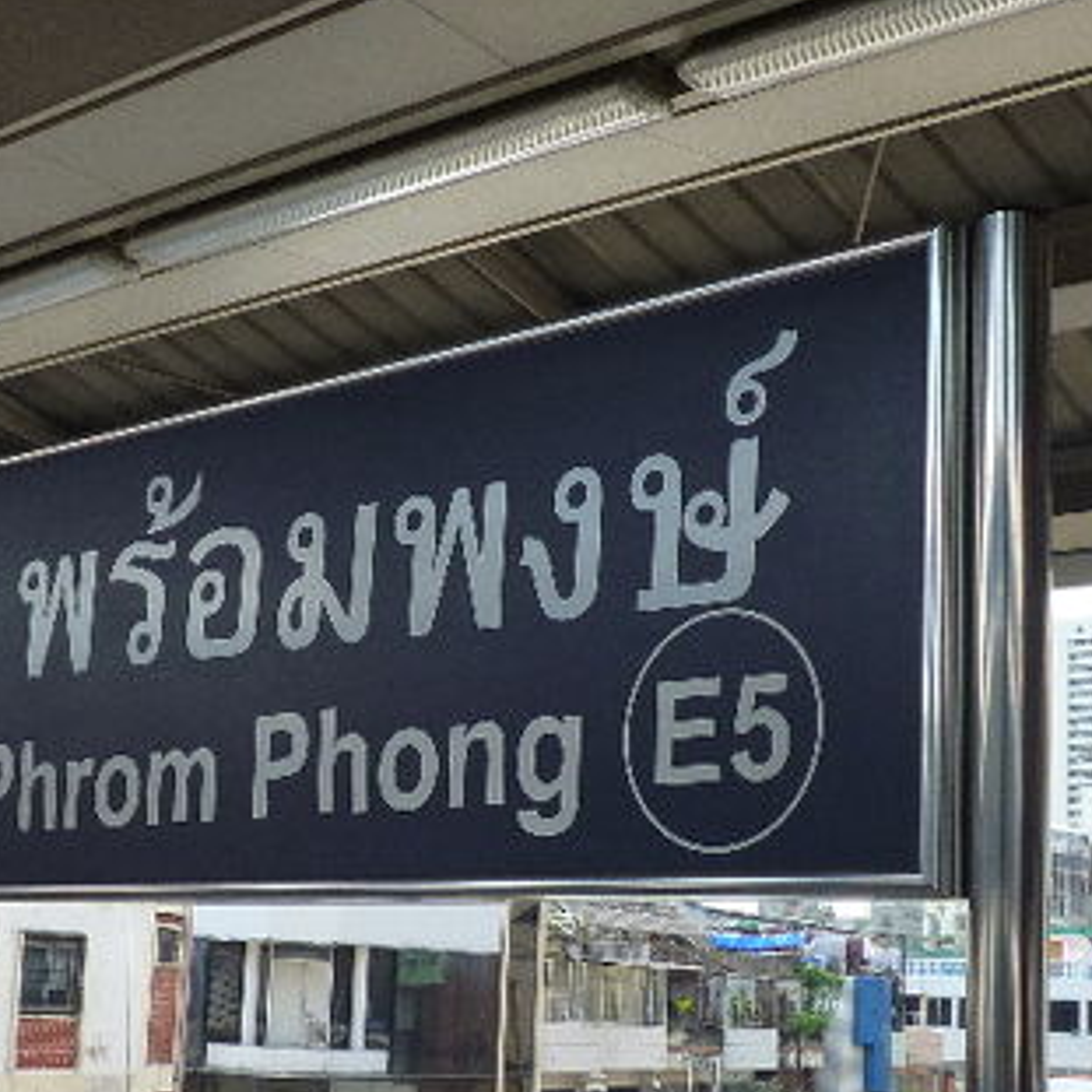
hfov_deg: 28.1
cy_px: 722
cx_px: 495
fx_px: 2177
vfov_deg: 28.0
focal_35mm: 61
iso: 125
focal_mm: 5.8
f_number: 3.6
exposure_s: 1/250
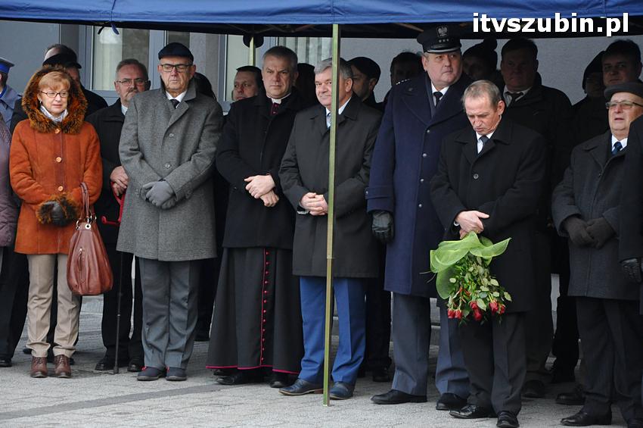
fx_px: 2409
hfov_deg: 15.2
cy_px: 214
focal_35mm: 135
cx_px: 322
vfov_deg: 10.1
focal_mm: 90
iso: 1600
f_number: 8
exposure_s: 1/160
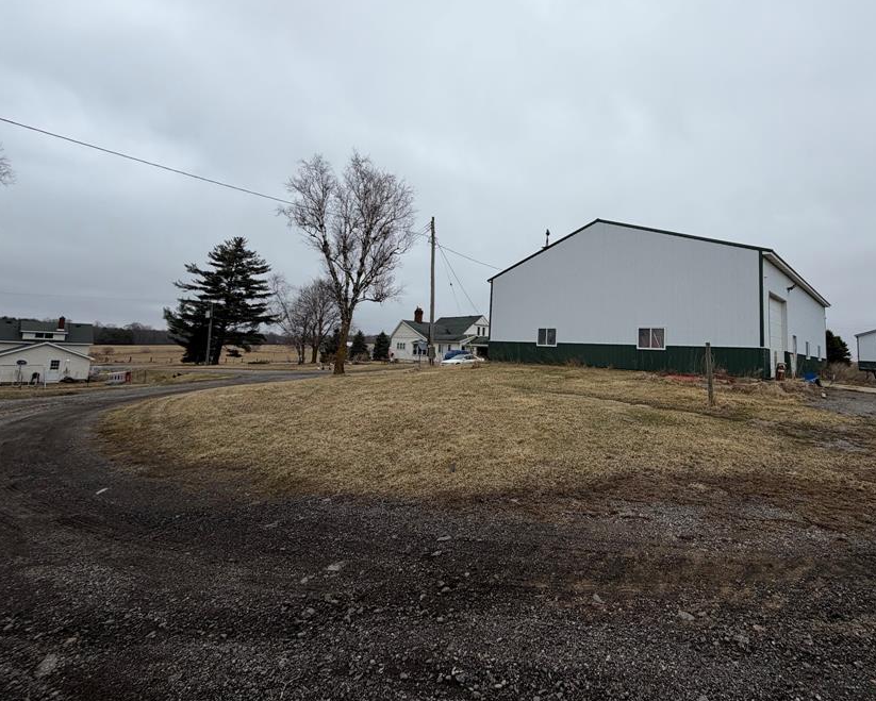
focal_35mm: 17
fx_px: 441
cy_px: 302
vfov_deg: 76.6
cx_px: 507
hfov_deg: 88.9
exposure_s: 1/726
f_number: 2.2
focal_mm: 2.22
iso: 40
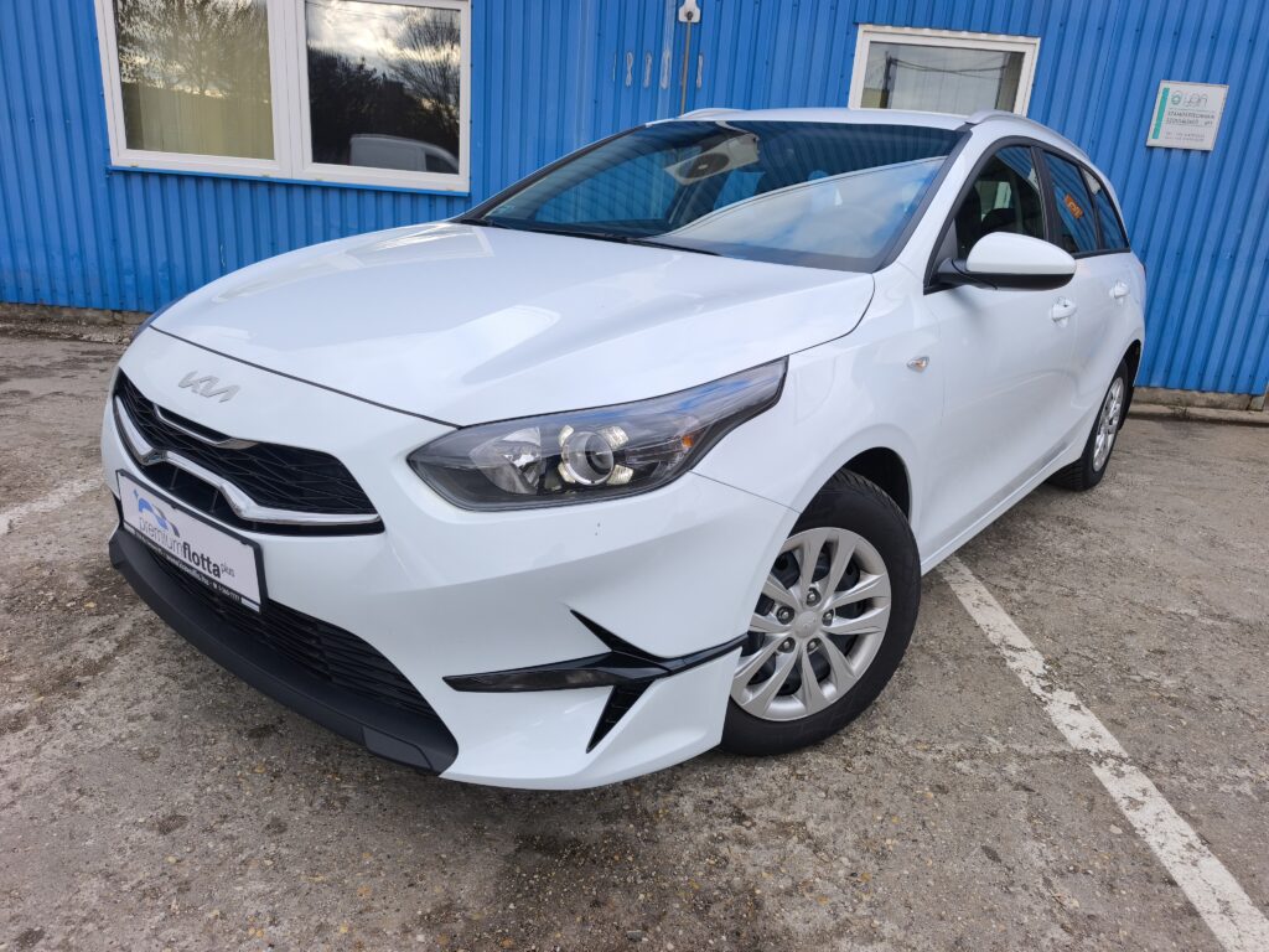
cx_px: 634
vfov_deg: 58.9
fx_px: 843
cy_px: 476
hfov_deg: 73.9
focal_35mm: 23
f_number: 1.6
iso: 50
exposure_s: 1/493
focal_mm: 6.57
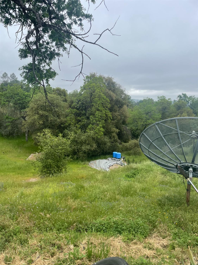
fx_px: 198
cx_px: 99
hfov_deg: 53.1
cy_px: 132
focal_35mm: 26
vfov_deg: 67.3
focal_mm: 4.2
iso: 32
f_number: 1.6
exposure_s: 1/1135
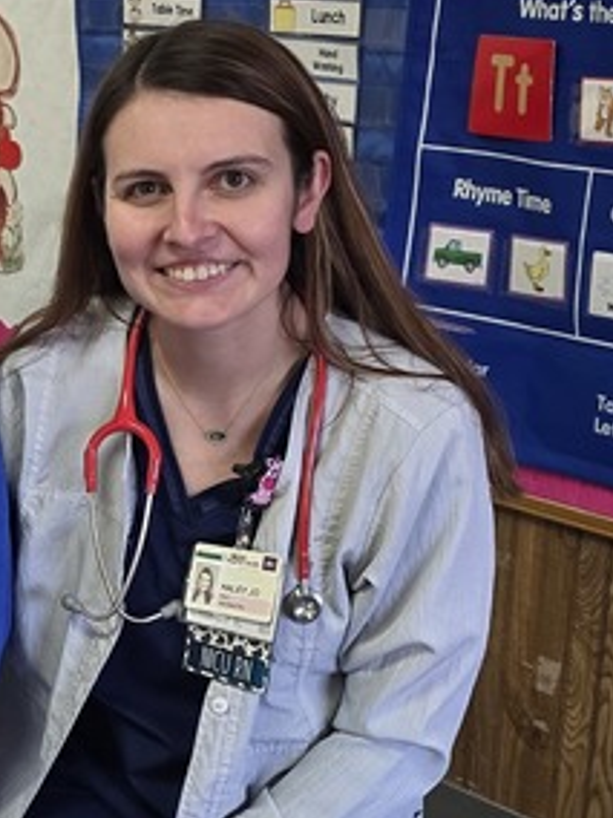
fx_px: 1960
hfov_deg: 17.5
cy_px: 590
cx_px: 43
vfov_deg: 23.4
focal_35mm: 83
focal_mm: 6.3
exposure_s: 1/120
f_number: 1.7
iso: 200
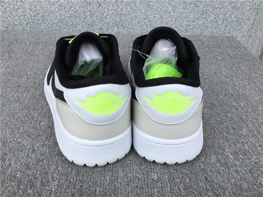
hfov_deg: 58.4
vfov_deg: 45.4
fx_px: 236
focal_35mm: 31
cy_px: 98
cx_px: 132
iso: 25
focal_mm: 3.3
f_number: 2.4
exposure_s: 1/468
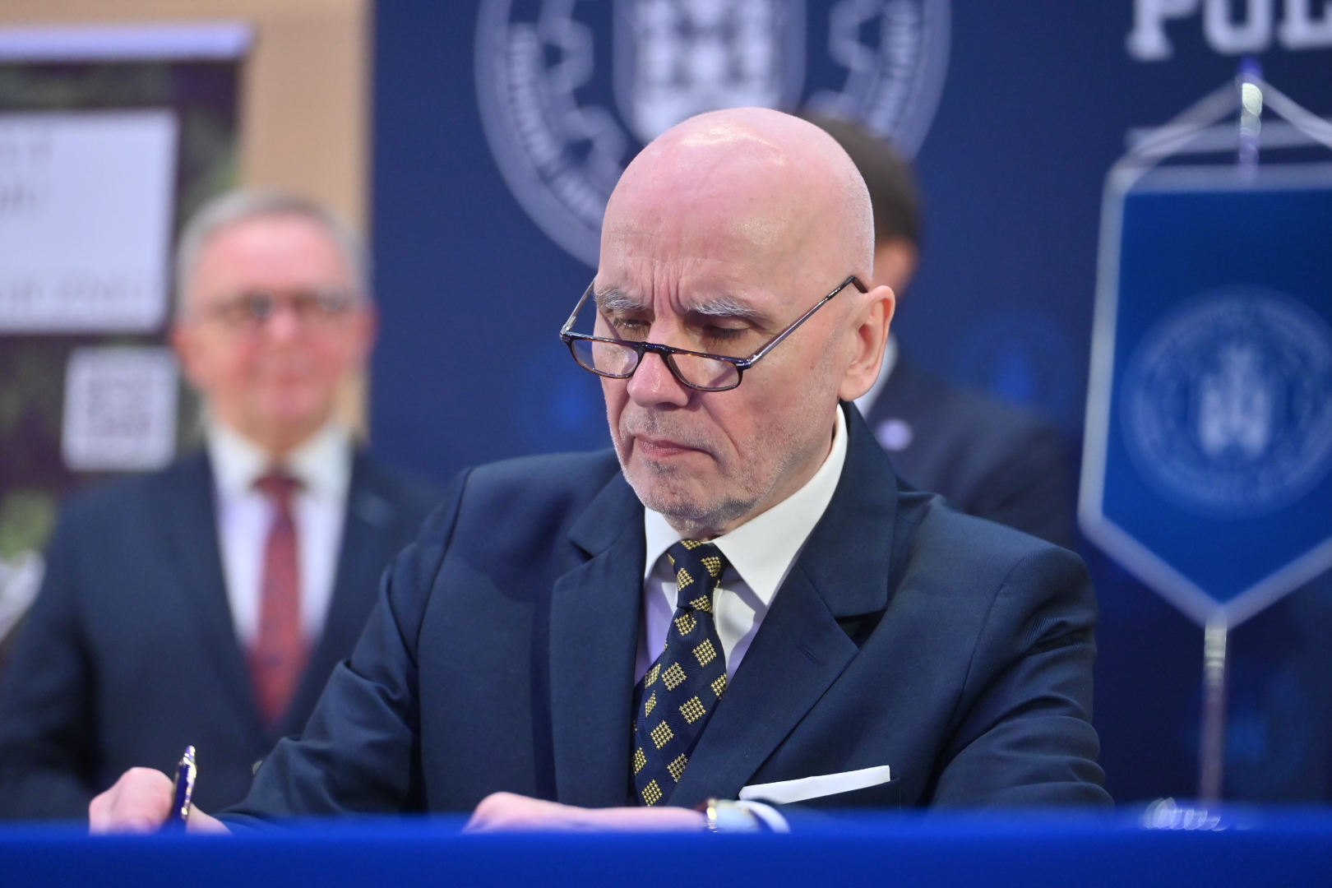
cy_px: 444
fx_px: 4995
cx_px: 666
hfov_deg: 15.2
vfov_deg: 10.2
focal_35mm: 135
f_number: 2.8
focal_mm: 135
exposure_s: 1/400
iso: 2500
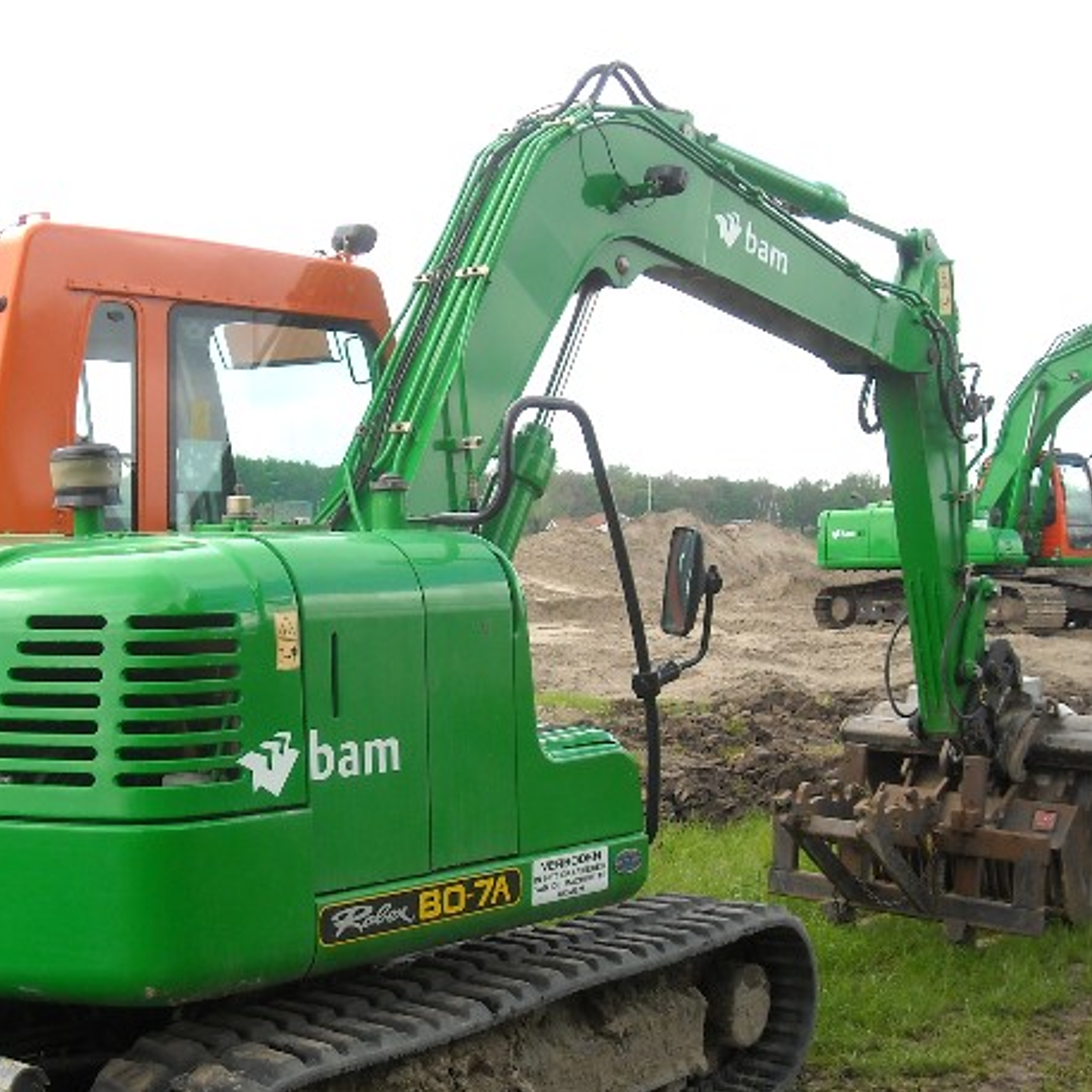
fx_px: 1927
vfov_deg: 31.4
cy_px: 706
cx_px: 336
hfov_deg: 31.3
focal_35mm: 54
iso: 64
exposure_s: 1/239
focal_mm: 5.7
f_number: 2.8
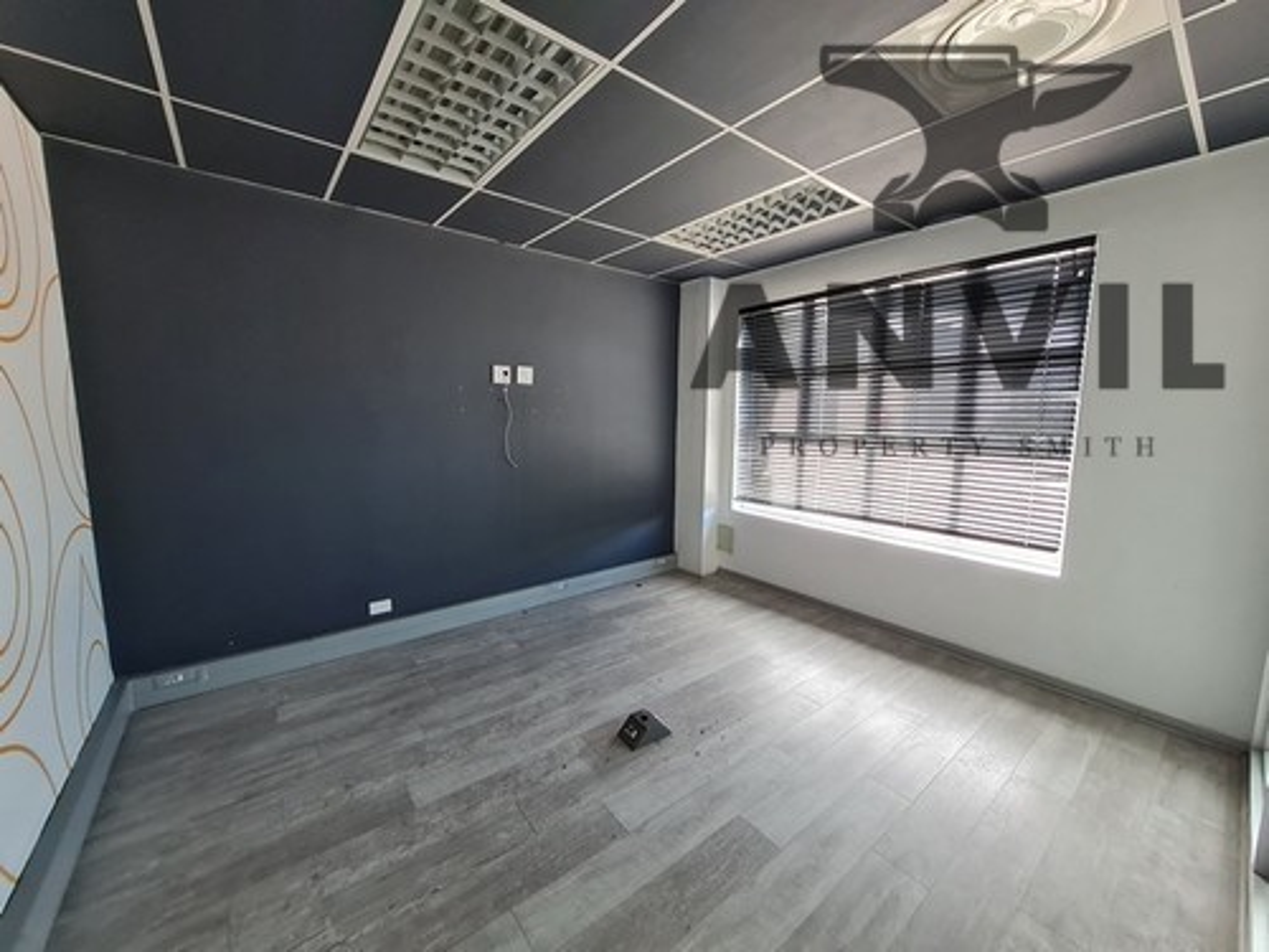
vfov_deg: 89.9
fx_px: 477
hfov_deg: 106.2
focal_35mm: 13
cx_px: 634
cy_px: 476
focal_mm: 1.74
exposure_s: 1/50
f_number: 2.2
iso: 200
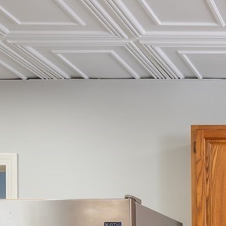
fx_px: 680
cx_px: 337
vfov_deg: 17.2
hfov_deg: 17.1
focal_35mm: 92
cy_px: 327
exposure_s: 1/50
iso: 100
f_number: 8
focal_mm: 16
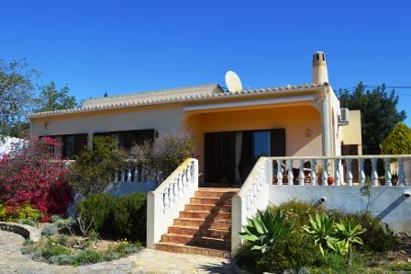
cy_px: 137
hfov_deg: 67.4
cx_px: 206
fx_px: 308
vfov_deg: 47.9
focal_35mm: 27
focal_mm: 18
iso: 100
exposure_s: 1/250
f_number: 8
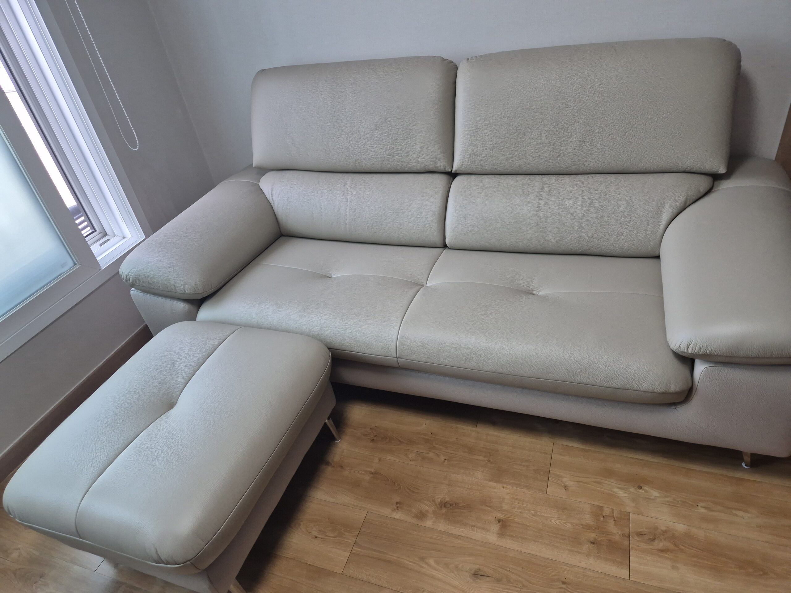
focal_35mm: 23
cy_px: 296
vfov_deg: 58.9
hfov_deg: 73.9
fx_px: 526
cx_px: 396
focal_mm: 5.4
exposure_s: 1/180
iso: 80
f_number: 1.8
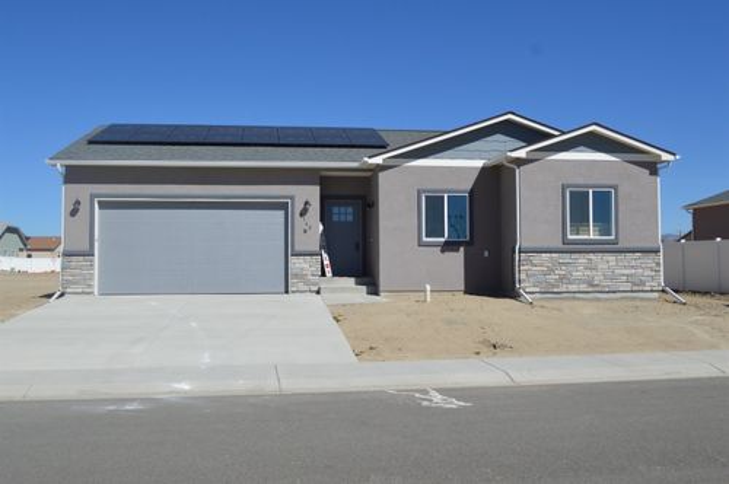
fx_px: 728
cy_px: 242
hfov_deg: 53.2
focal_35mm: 36
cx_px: 364
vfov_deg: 36.8
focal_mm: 24
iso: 400
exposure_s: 1/2000
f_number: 6.3
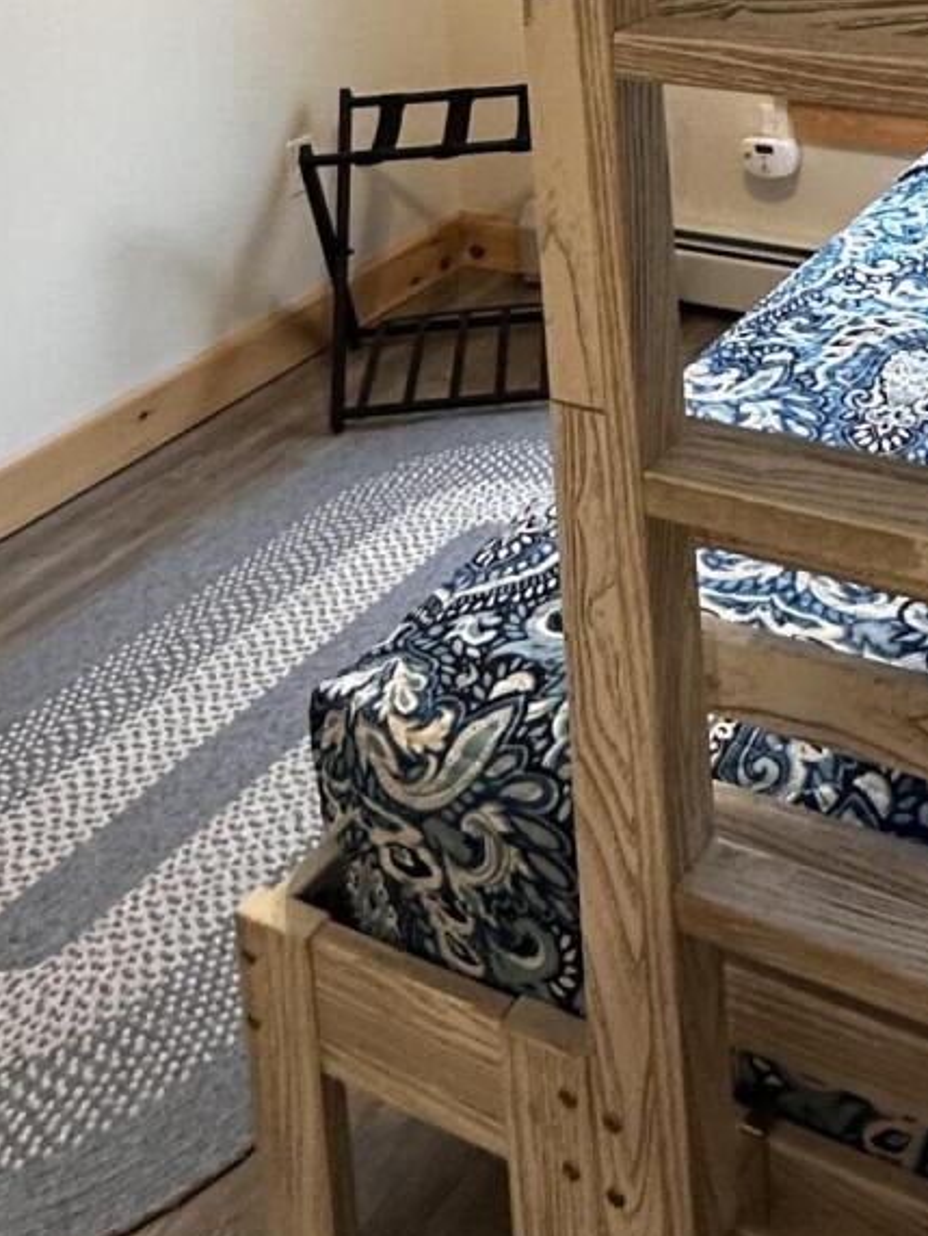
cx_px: 748
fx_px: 1750
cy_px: -242
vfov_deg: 32.3
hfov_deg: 29.0
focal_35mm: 49
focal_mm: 2.22
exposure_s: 1/60
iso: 320
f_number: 2.2
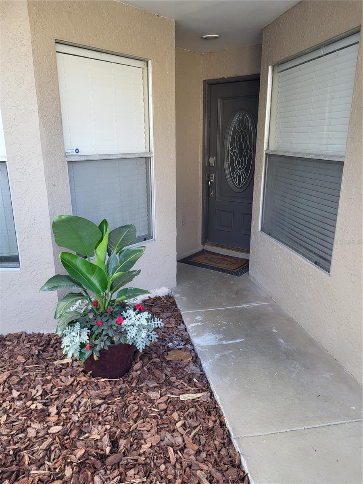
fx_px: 364
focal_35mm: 26
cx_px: 182
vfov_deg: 67.3
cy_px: 242
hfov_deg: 53.1
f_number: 1.8
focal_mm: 5.4
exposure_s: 1/120
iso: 100
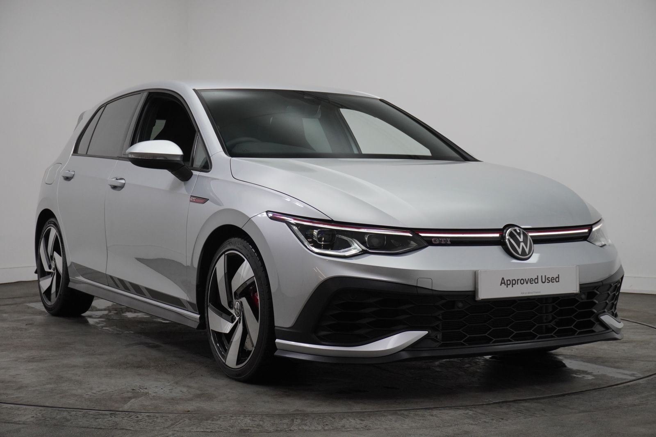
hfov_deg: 34.2
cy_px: 218
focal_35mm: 58
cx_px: 328
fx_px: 1065
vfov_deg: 23.1
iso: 1250
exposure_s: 1/160
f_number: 5.6
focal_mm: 39
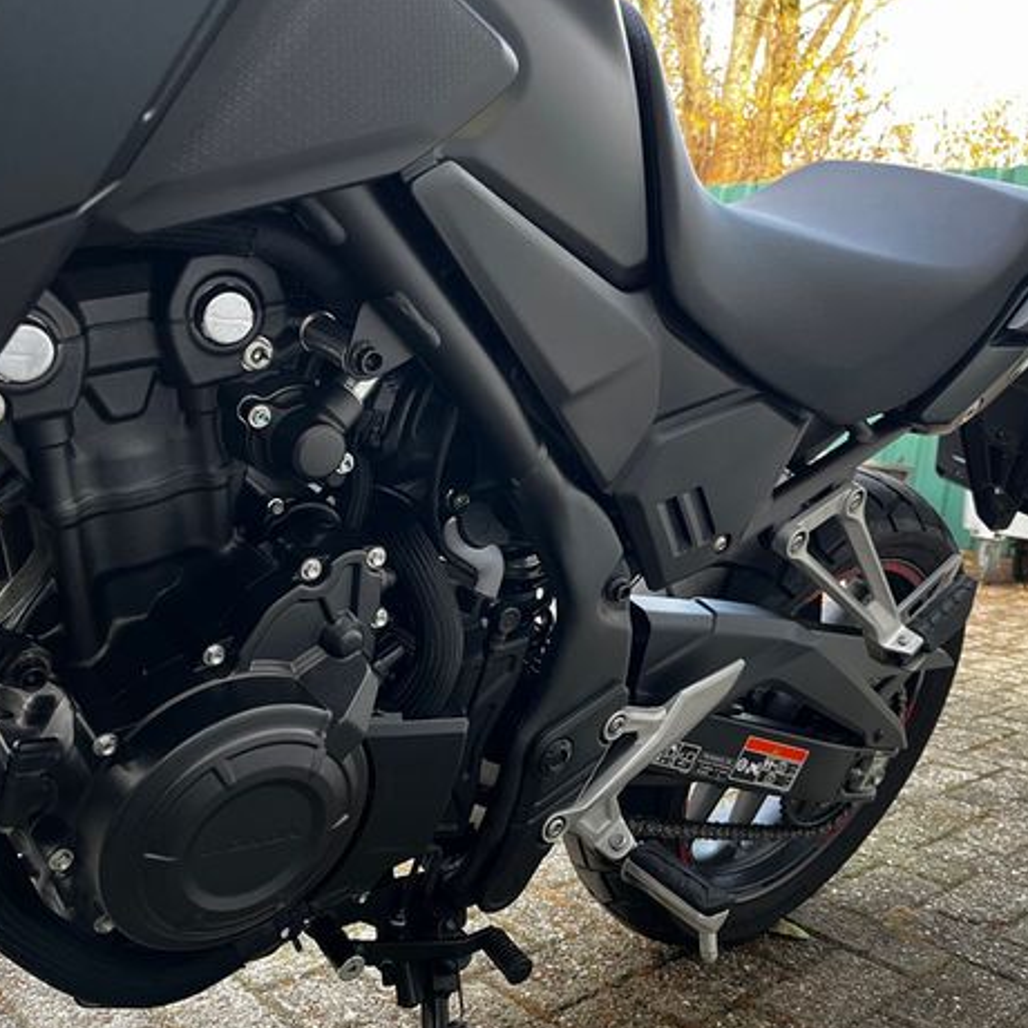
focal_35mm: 32
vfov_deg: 51.1
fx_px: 1075
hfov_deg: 51.1
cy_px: 514
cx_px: 541
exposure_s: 1/60
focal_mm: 5.1
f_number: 1.6
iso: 250
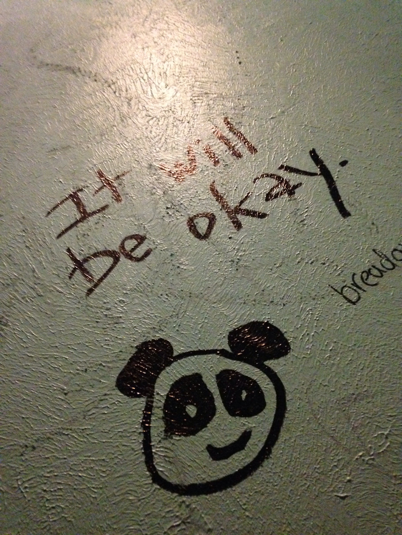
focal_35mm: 33
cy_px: 268
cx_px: 201
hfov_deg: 42.9
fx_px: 511
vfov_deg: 55.4
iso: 800
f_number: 2.4
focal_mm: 4.12
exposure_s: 1/15
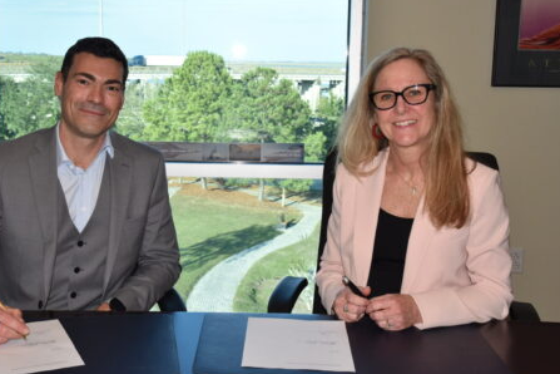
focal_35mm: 49
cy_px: 136
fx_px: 762
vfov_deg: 27.4
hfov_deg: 40.2
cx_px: 228
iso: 1600
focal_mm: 38
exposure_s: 1/200
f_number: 11
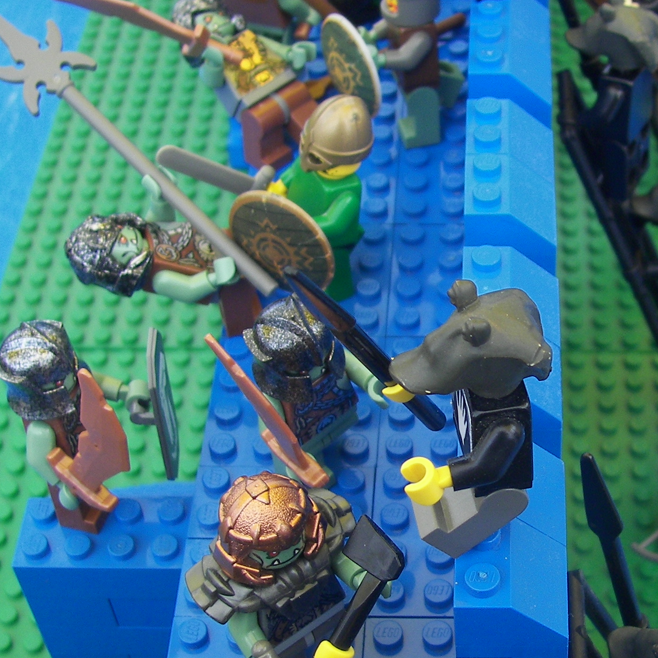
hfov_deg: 24.4
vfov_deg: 24.6
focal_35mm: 70
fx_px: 1505
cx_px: 494
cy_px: 385
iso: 64
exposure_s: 1/320
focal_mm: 6
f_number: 2.8
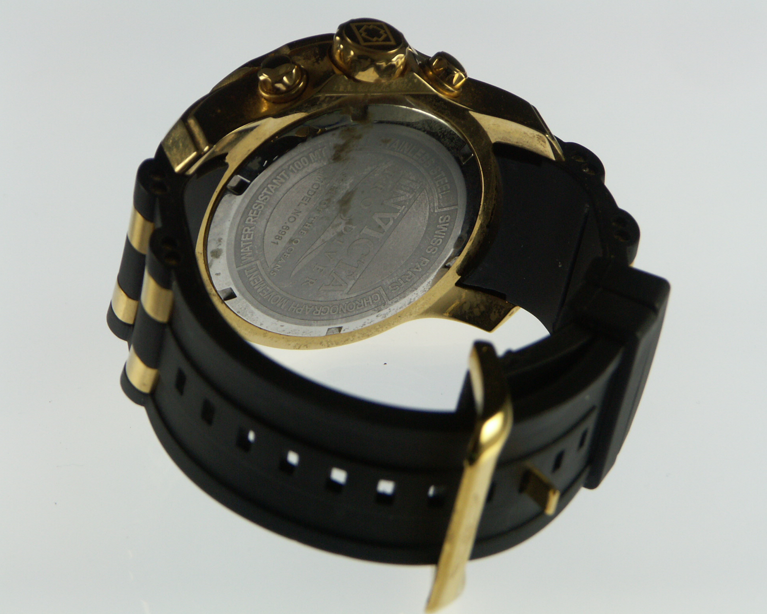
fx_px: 4540
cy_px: 306
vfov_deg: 7.7
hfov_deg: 9.7
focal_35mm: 200
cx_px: 395
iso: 100
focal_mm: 48.73
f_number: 5
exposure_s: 1/200
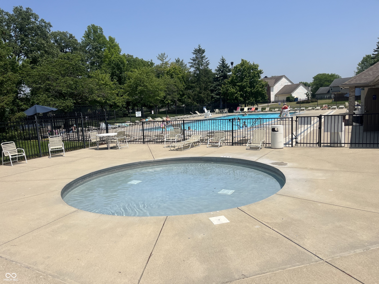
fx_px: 285
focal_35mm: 26
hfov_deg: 67.3
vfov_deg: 53.1
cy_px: 142
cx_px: 190
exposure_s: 1/5848
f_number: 1.6
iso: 50
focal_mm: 5.1
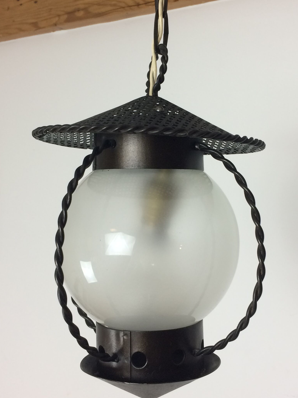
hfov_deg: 31.5
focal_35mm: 46
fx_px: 528
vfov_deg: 41.2
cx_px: 157
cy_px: 180
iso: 32
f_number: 2.2
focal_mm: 4.15
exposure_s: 1/33
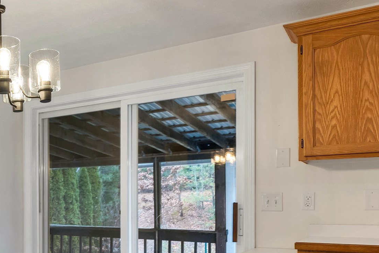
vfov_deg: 31.1
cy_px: 199
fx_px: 442
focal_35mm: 42
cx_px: -13
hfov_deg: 39.9
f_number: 8
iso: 400
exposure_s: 1/10
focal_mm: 15
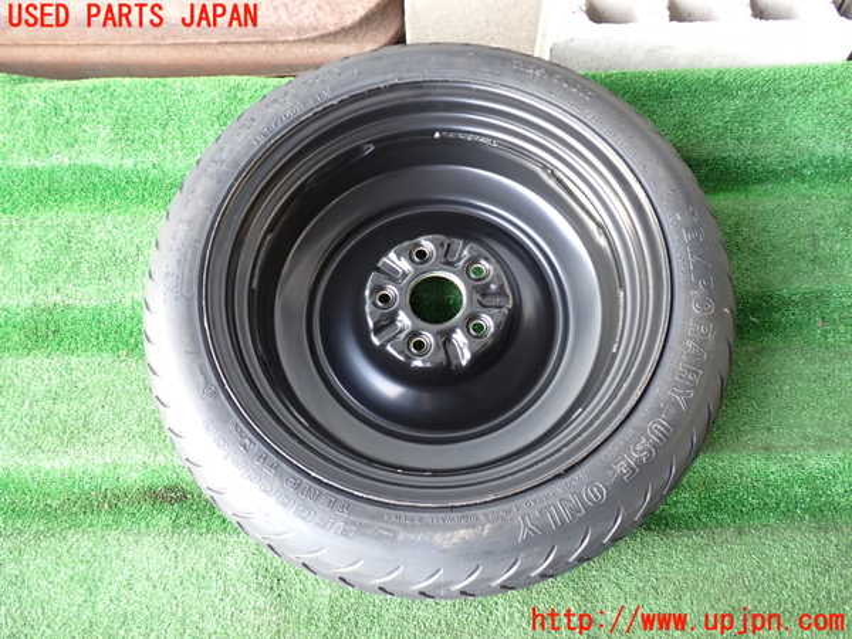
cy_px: 320
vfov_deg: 44.2
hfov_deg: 56.8
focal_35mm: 32
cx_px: 426
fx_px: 788
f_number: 2.4
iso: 250
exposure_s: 1/30
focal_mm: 5.79
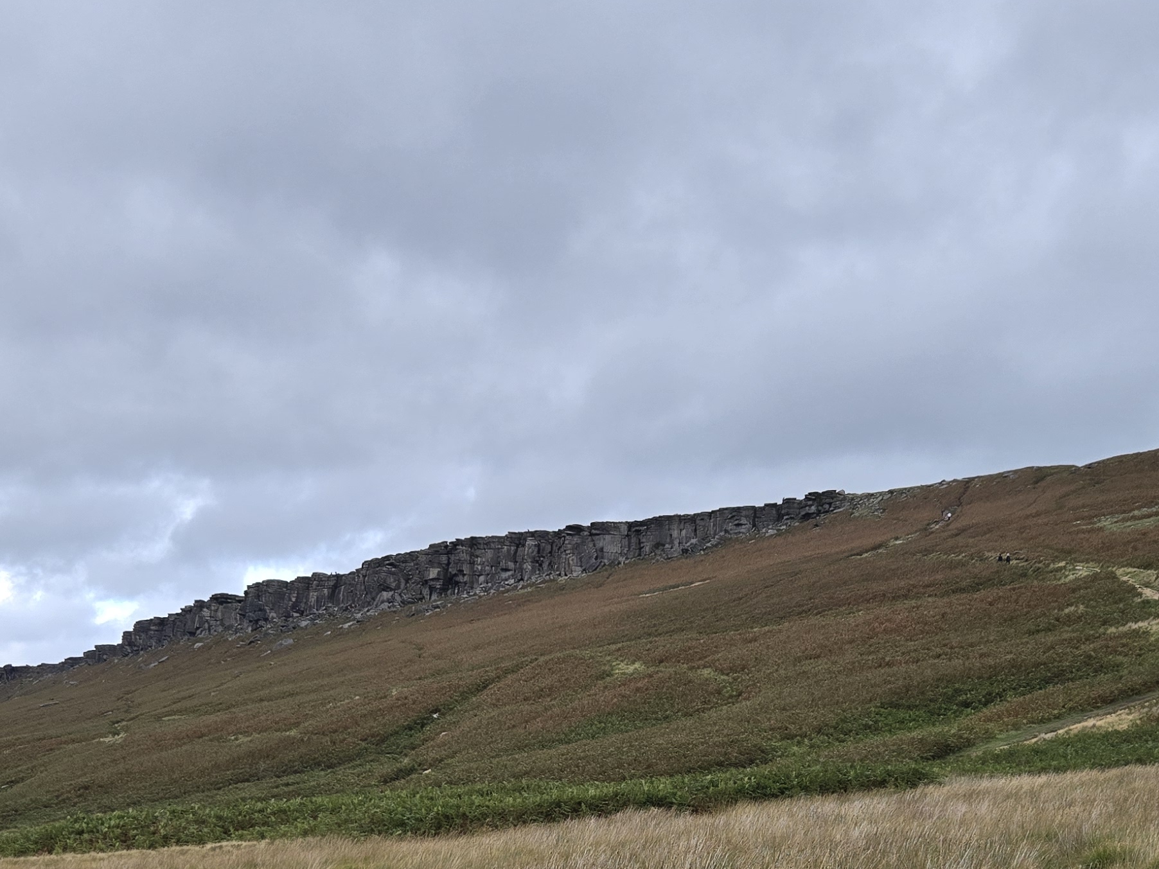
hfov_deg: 37.5
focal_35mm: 51
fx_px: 1708
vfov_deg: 26.9
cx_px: 617
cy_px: 873
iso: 80
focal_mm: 5.4
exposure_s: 1/1050
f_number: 1.8
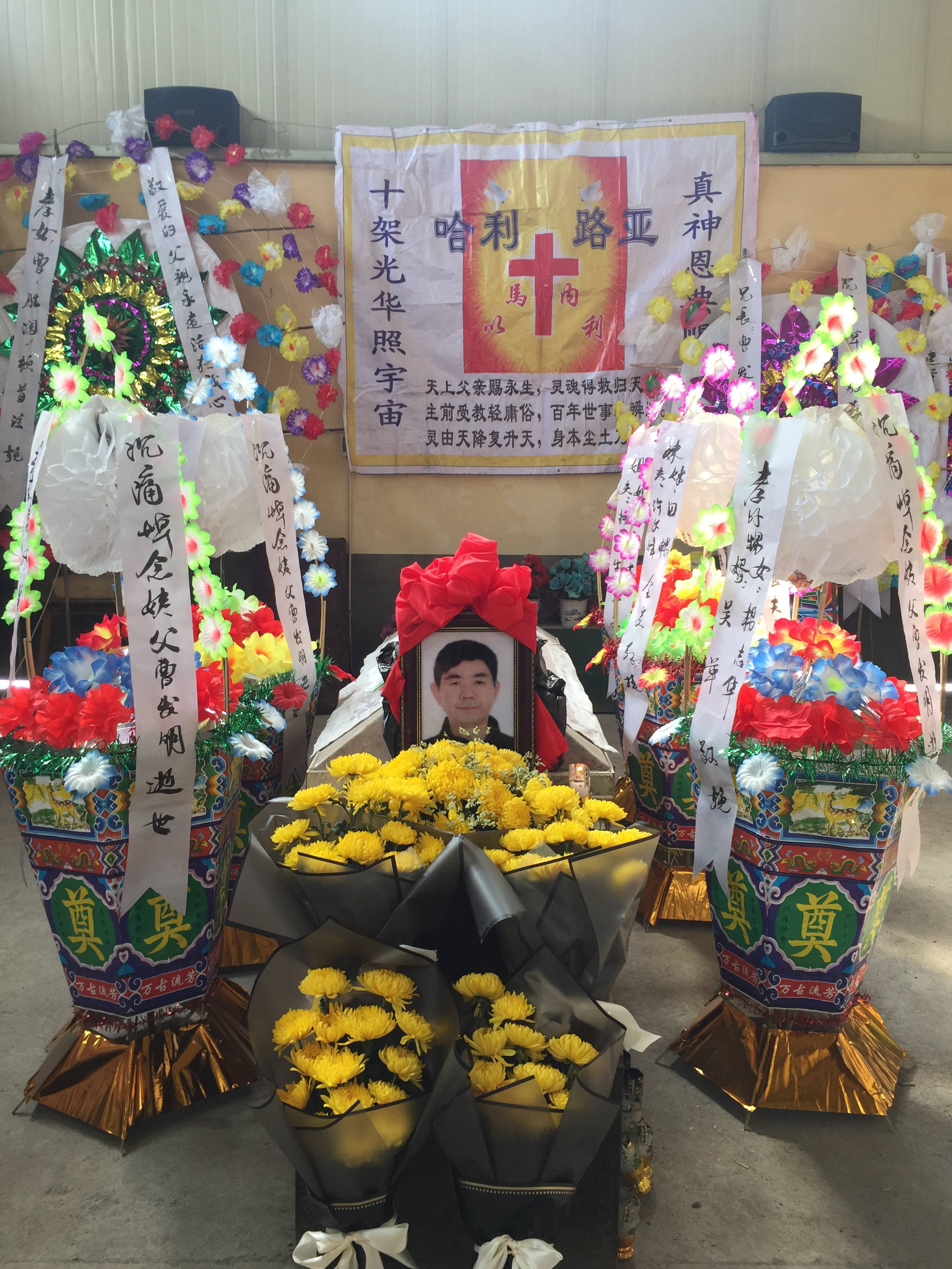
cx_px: 476
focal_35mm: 29
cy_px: 634
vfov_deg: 61.7
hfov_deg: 48.2
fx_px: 1063
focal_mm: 4.15
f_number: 2.2
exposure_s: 1/50
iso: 32
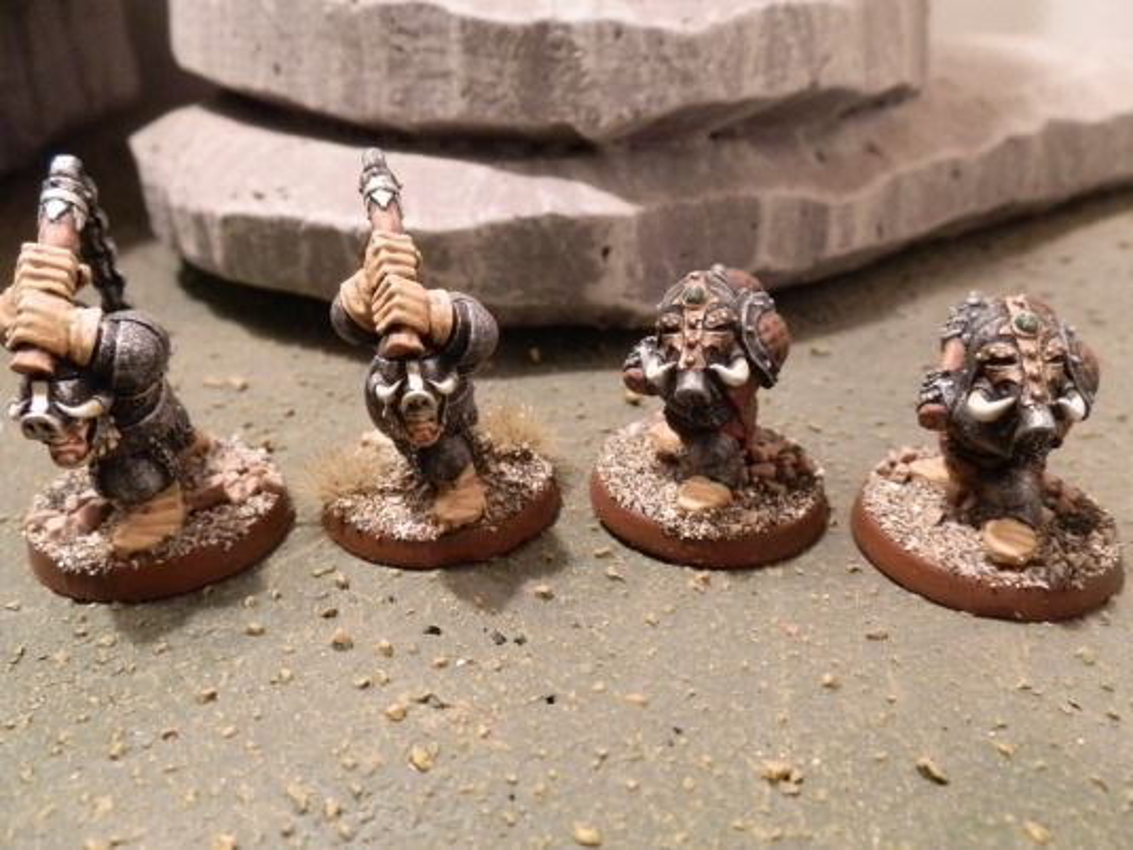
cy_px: 425
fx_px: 916
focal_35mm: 28
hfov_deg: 63.4
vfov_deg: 49.7
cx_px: 566
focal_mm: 5
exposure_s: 1/60
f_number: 3.1
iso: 400
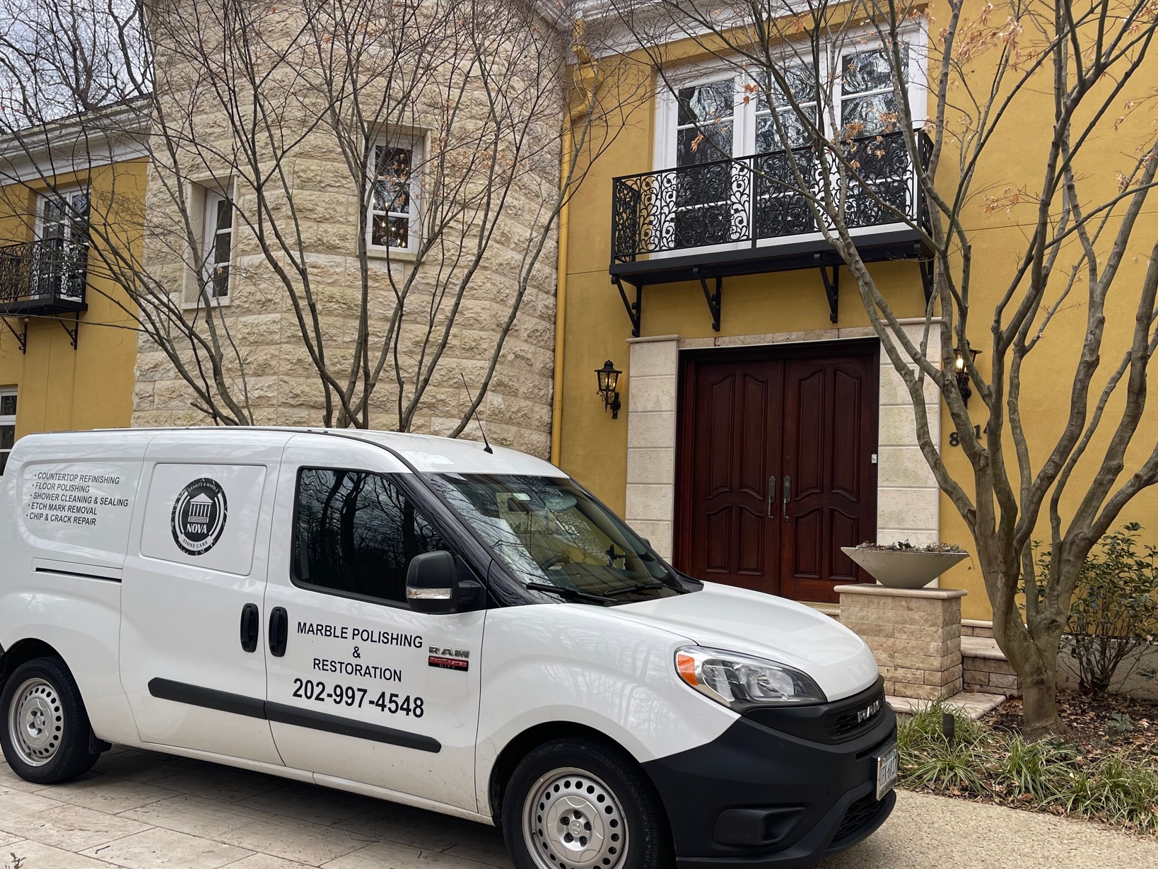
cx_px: 524
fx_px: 1071
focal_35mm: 32
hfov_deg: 56.7
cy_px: 453
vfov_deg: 44.2
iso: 32
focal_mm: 5.1
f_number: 1.6
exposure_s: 1/488
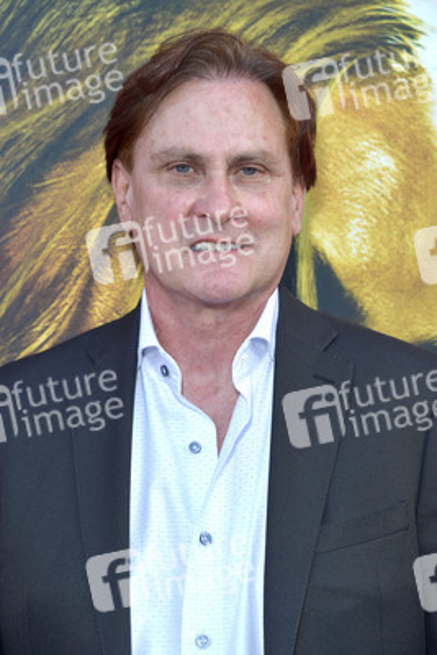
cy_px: 328
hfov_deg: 13.1
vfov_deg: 19.4
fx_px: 1910
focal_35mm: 105
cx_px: 218
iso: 320
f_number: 6.3
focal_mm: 105
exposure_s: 1/200
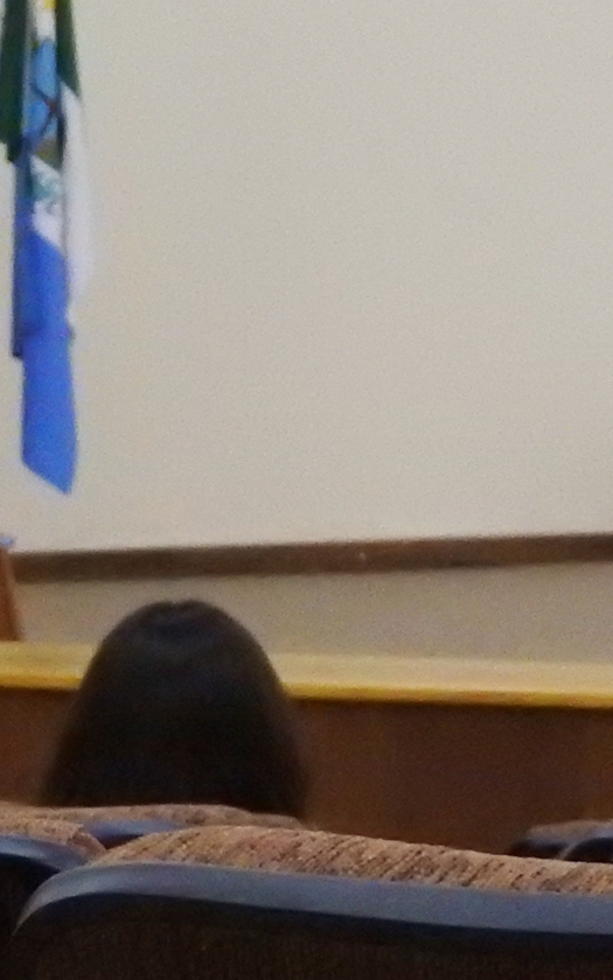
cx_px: 499
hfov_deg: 4.2
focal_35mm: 313
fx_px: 8366
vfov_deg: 6.7
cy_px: 35
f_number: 4.8
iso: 1600
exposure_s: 1/60
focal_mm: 18.8
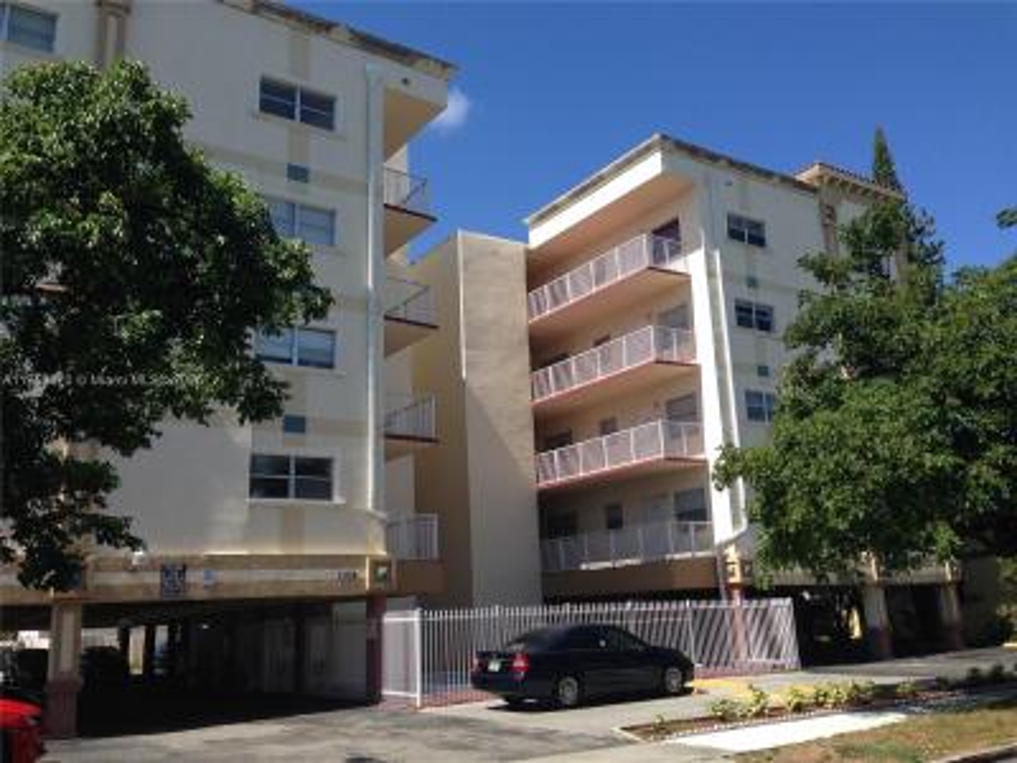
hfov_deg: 55.4
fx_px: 970
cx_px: 508
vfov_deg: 42.9
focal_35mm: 33
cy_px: 382
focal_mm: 4.12
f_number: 2.4
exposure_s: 1/1290
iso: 50
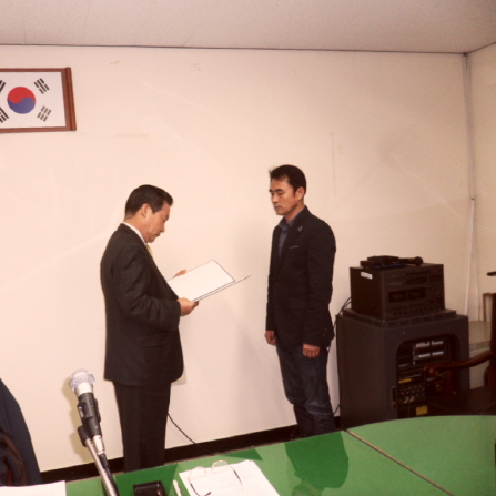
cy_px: 247
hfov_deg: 50.6
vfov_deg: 51.1
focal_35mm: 32
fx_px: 519
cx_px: 189
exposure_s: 1/45
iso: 200
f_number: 3.5
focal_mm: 4.9
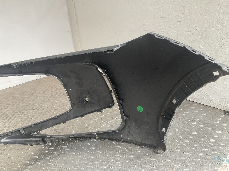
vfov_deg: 48.2
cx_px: 114
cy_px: 86
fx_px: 192
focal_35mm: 29
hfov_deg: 61.7
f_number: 1.8
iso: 64
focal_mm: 3
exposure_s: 1/120
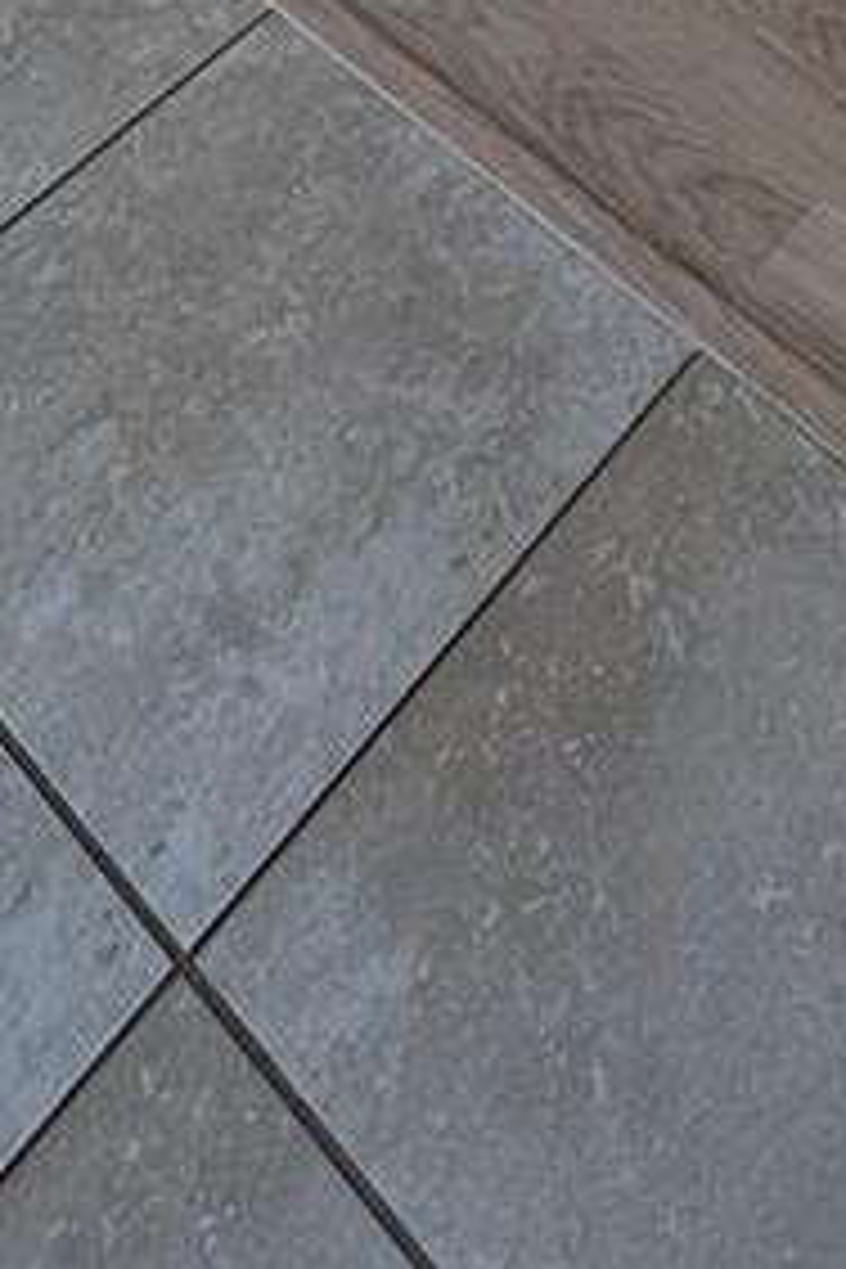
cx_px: 729
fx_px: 2185
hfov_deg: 21.5
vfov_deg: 19.0
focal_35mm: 62
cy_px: -1282
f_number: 2.2
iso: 64
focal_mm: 2.22
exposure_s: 1/120
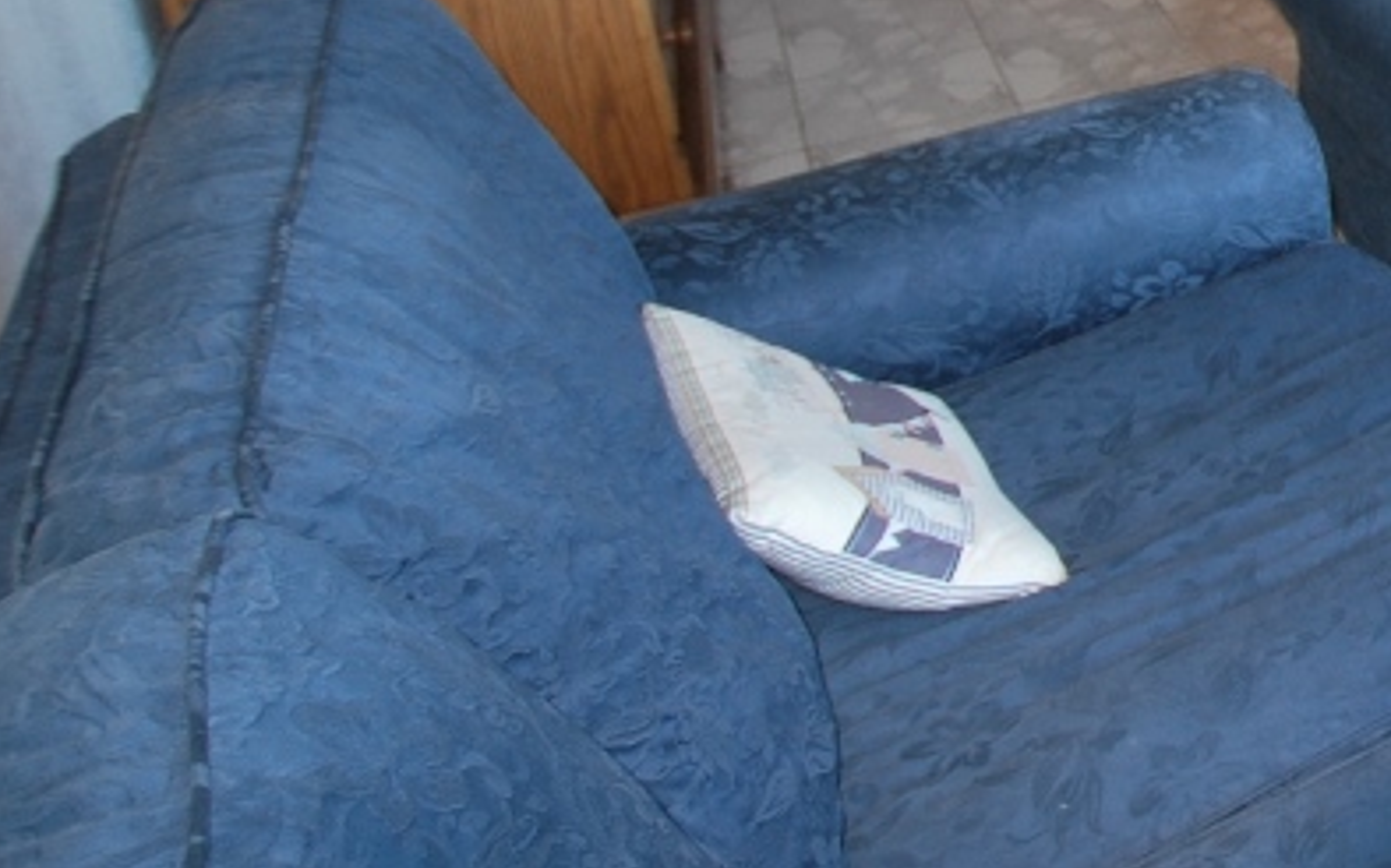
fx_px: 1705
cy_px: -67
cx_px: 1974
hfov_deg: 30.3
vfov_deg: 26.5
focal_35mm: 45
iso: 200
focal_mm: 10
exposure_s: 1/60
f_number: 3.5
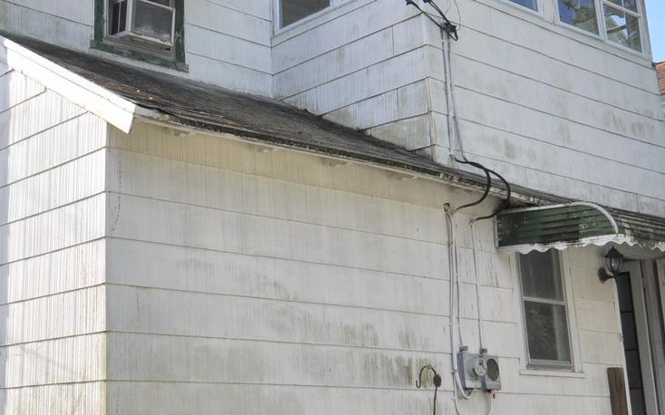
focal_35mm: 55
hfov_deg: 35.4
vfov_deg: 23.3
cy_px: 189
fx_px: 1004
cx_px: 131
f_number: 10
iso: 200
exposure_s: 1/400
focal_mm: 13
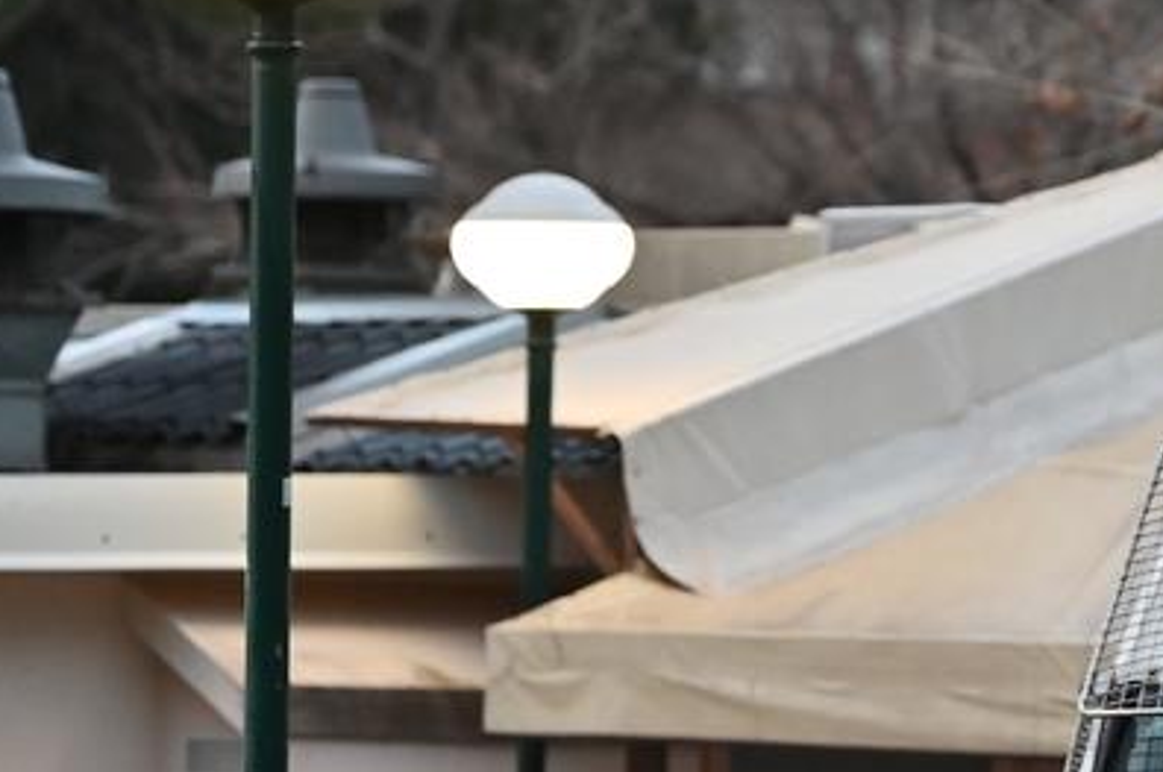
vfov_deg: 2.1
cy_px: 891
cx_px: 1718
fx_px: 21521
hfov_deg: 3.1
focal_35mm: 667
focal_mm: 165
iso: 1000
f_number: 2.8
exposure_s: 1/125
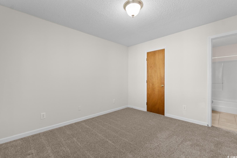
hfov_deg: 100.4
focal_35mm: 15
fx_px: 99
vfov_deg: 77.3
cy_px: 79
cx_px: 118
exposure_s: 1.3
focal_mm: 10
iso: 100
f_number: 4.5
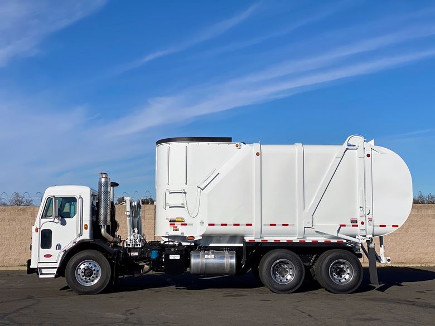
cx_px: 218
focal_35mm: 52
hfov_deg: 36.8
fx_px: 653
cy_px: 163
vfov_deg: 28.0
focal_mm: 6
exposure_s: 1/5319
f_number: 2
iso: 25
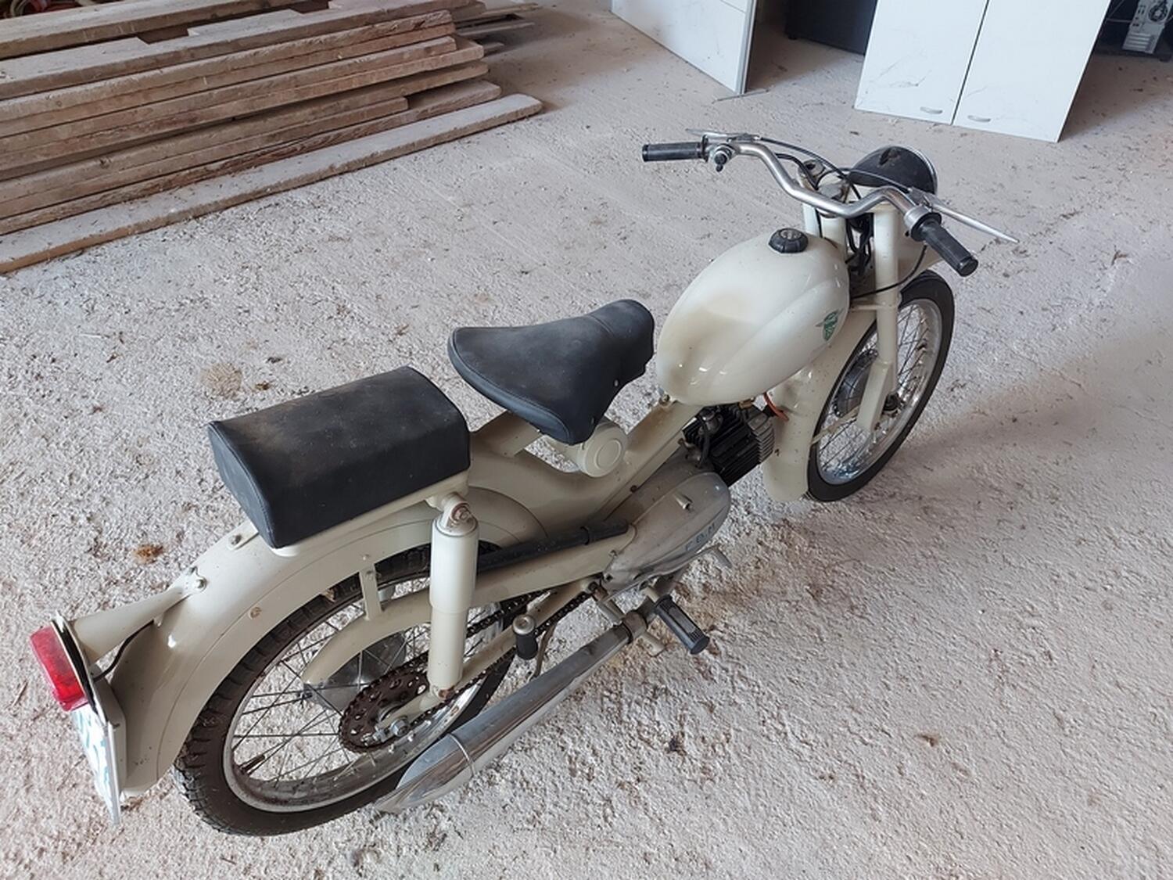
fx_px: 813
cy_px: 440
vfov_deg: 56.8
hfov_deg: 71.6
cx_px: 586
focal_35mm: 24
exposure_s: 1/60
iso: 200
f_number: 1.8
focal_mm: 5.23
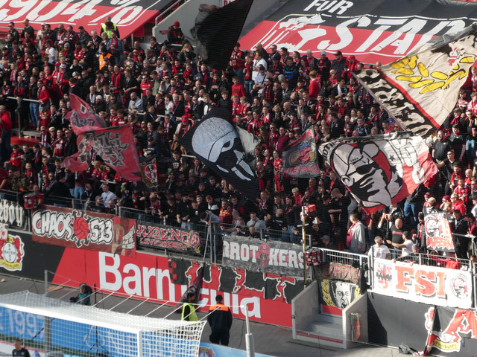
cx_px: 238
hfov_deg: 7.9
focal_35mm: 250
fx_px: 3445
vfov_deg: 5.9
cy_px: 178
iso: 80
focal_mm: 44.8
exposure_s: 1/160
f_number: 5.6
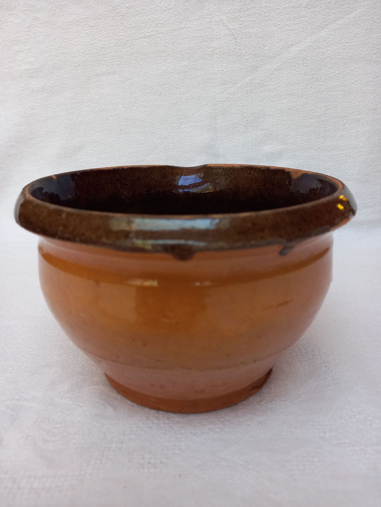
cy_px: 254
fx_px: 367
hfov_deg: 54.9
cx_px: 190
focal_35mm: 25
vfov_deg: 69.4
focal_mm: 4.6
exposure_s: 1/50
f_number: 2
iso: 80
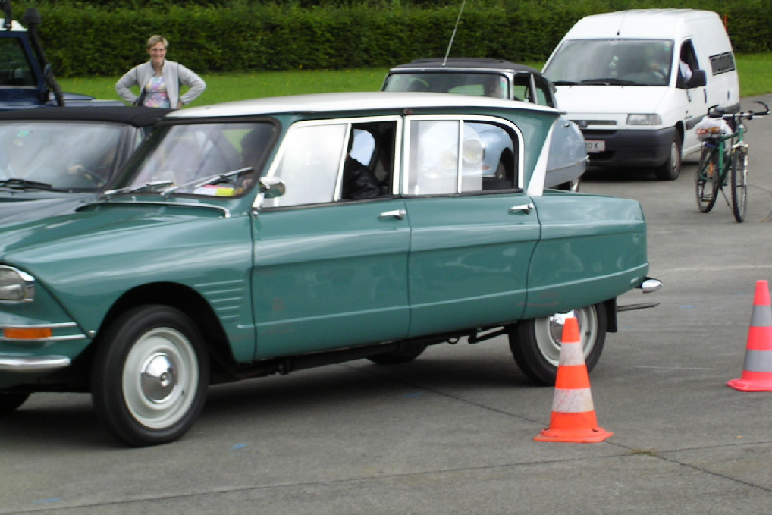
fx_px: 2423
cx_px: 385
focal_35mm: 113
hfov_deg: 18.1
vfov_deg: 12.1
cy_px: 244
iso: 50
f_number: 4.9
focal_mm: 16.8
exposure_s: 1/194
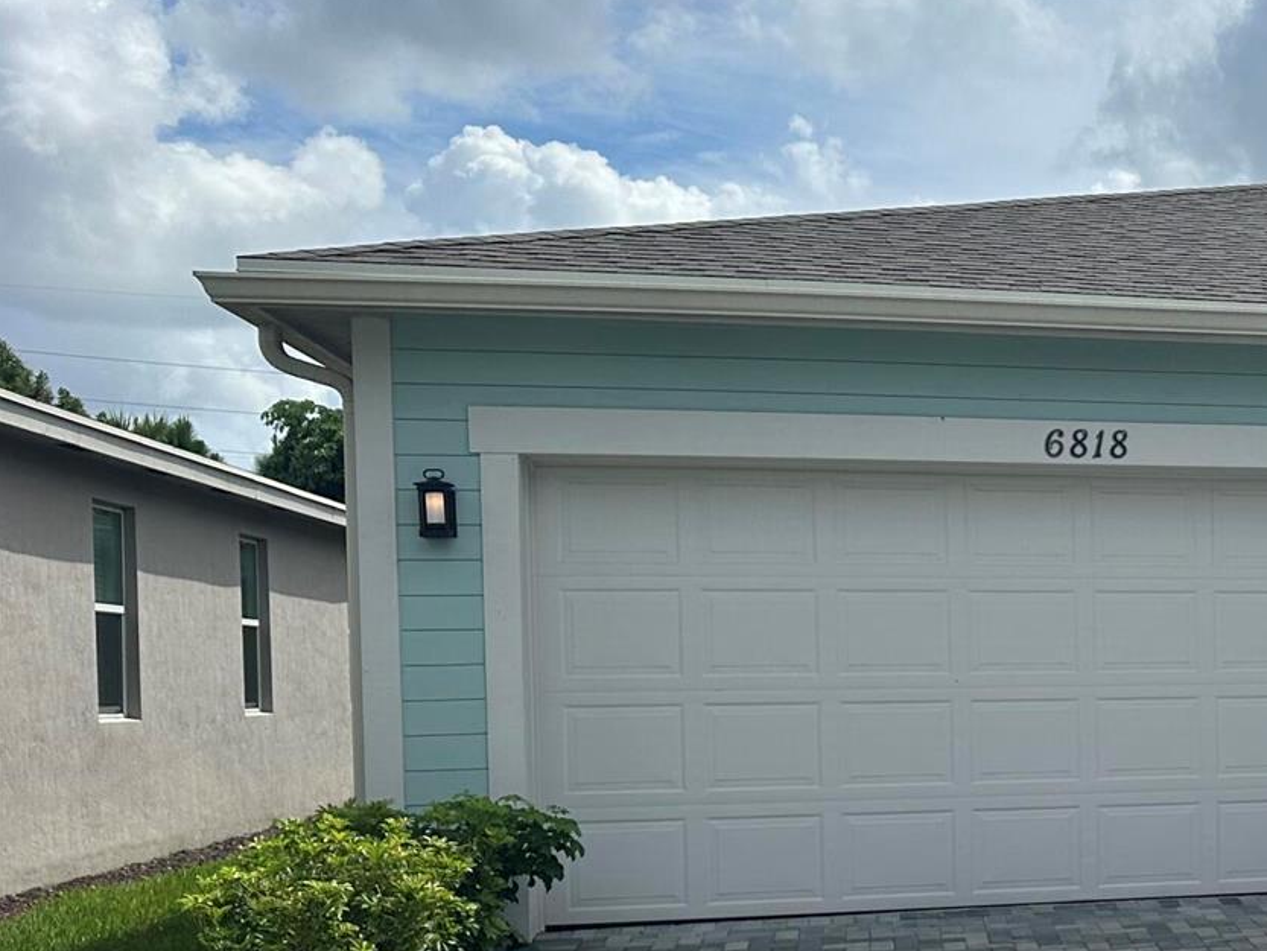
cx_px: 1554
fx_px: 2160
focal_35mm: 59
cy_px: 721
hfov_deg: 28.2
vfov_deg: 24.5
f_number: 1.78
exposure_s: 1/8197
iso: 80
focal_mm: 6.86
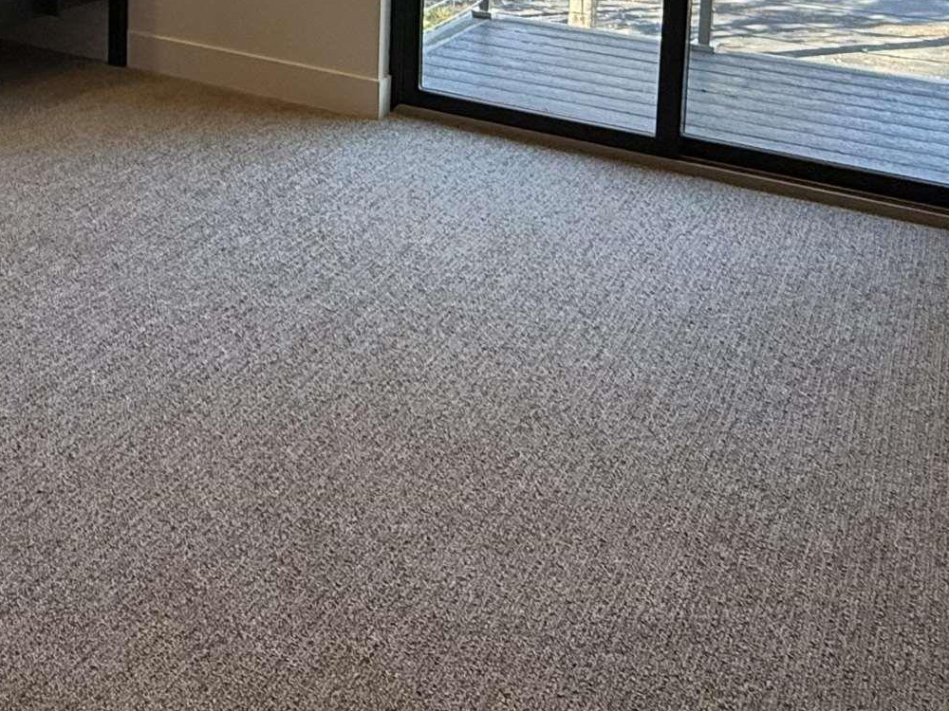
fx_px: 1179
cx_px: 276
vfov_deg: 29.2
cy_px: -133
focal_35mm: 43
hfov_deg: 42.9
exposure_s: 1/120
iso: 125
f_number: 2.2
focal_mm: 2.22
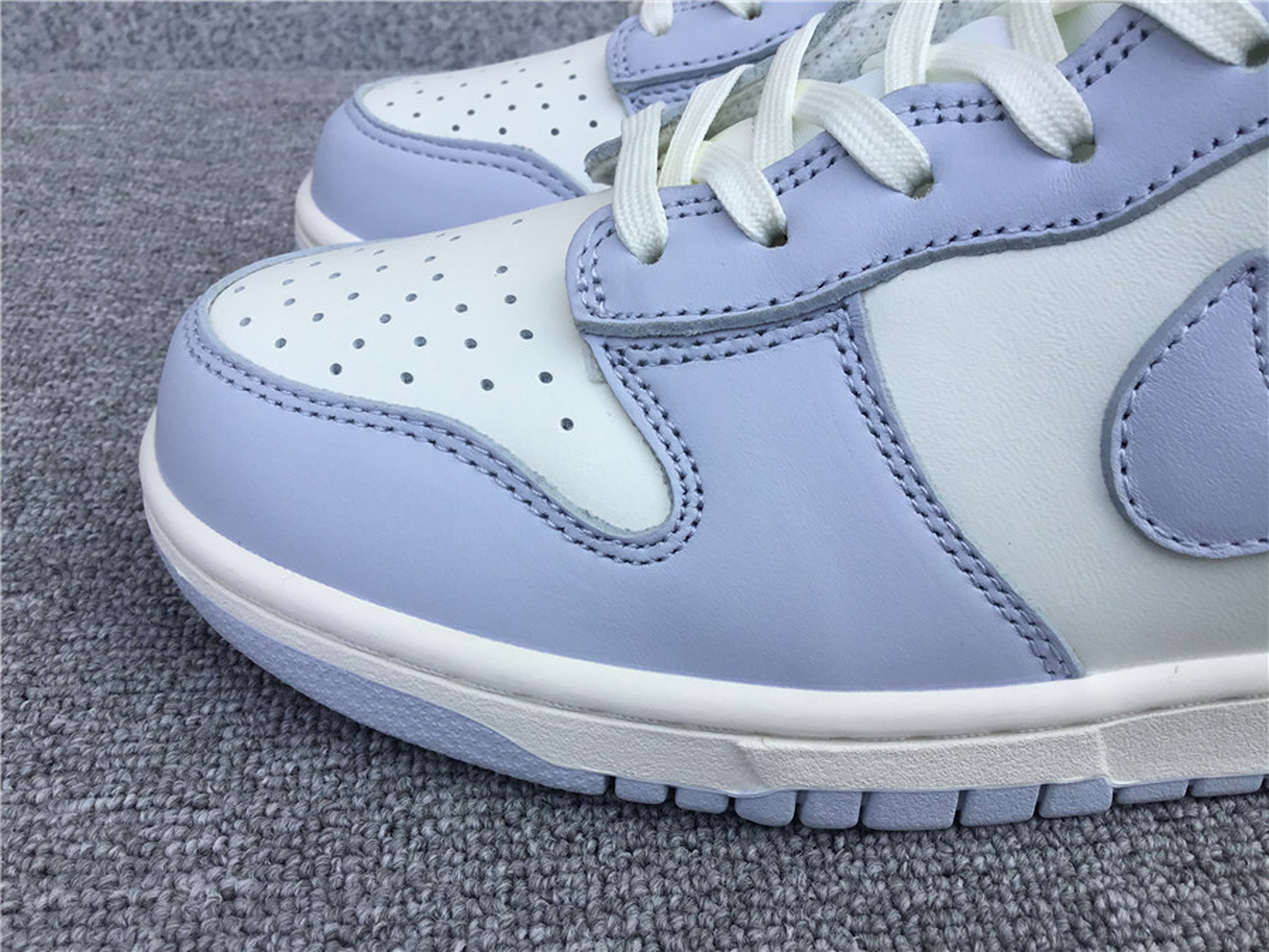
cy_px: 476
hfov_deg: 58.4
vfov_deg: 45.4
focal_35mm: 31
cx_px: 634
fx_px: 1136
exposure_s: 1/734
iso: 25
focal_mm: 3.3
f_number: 2.4
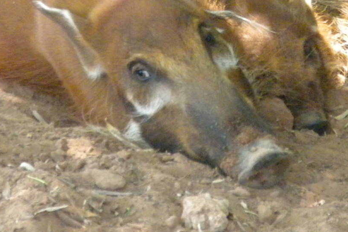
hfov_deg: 3.9
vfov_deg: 2.6
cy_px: -16
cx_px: 208
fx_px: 5142
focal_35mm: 532
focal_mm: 46.2
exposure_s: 1/107
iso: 800
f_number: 5.3
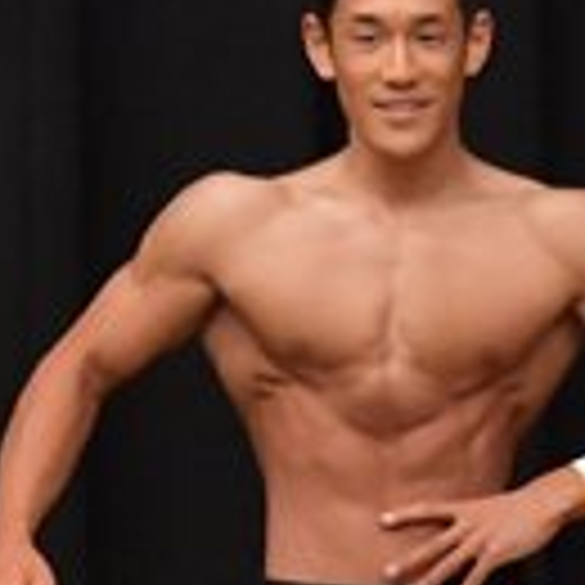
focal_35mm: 1021
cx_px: 461
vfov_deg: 1.7
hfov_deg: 1.7
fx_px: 19521
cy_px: 630
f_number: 5.6
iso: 6400
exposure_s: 1/400
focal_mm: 135
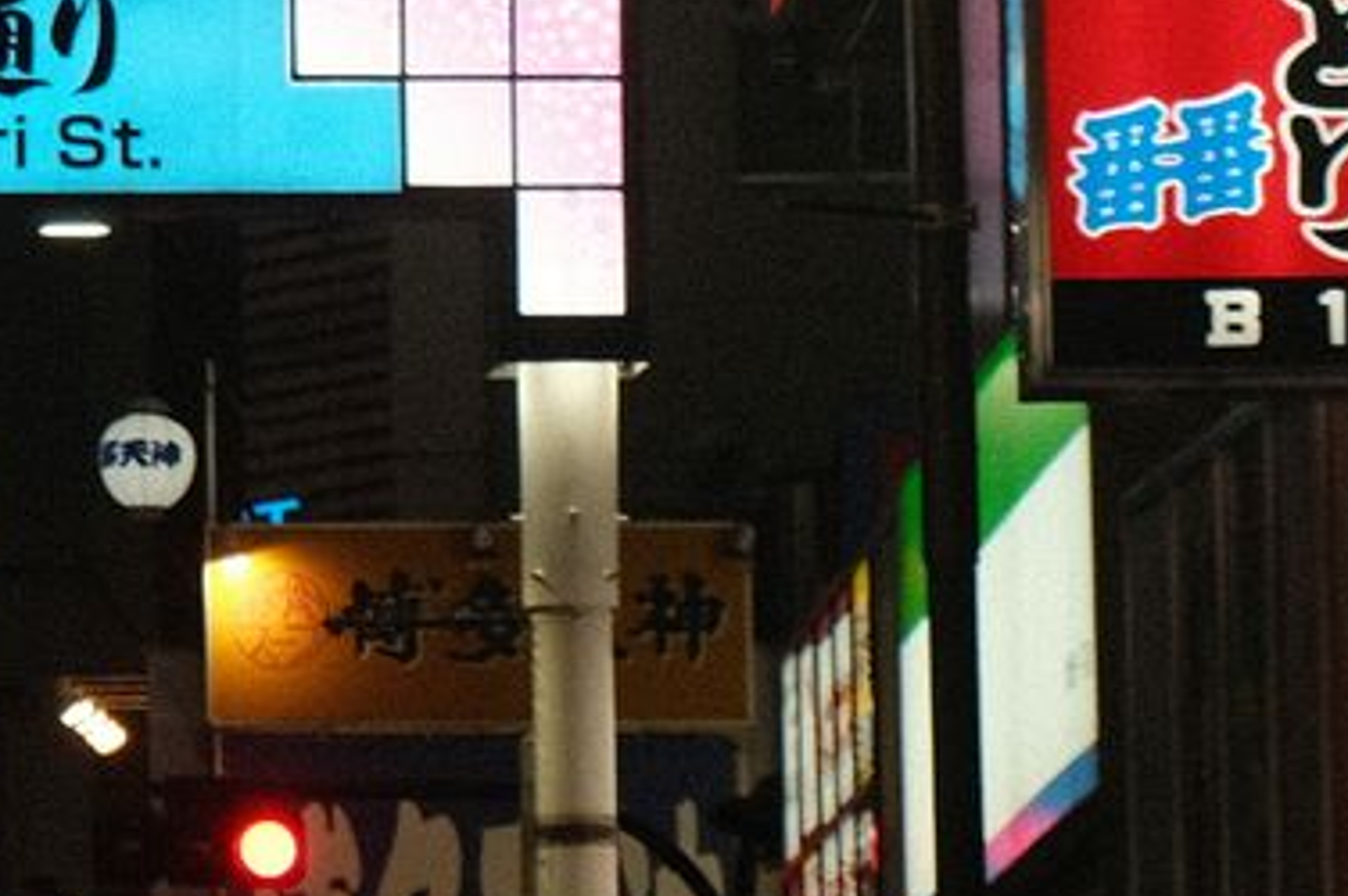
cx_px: -979
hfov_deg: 4.6
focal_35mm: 442
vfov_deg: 3.1
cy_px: -851
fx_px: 16536
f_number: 5.6
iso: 320
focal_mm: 55
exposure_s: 1/34
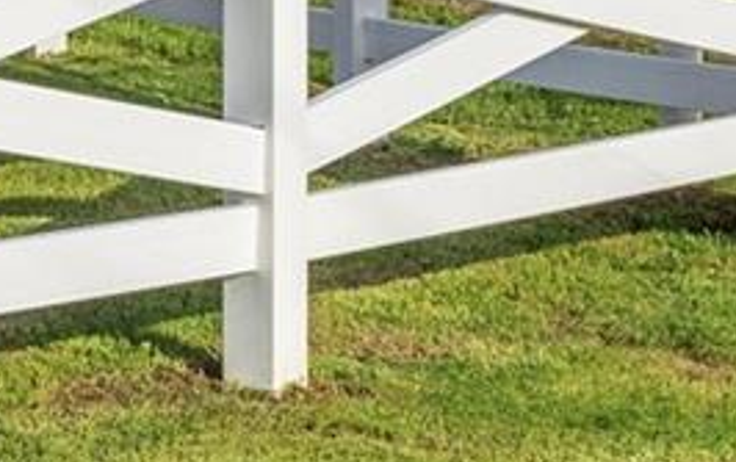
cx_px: -1057
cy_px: -510
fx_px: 3776
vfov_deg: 6.7
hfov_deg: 9.8
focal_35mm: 188
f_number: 11
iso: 160
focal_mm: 24
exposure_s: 1/320
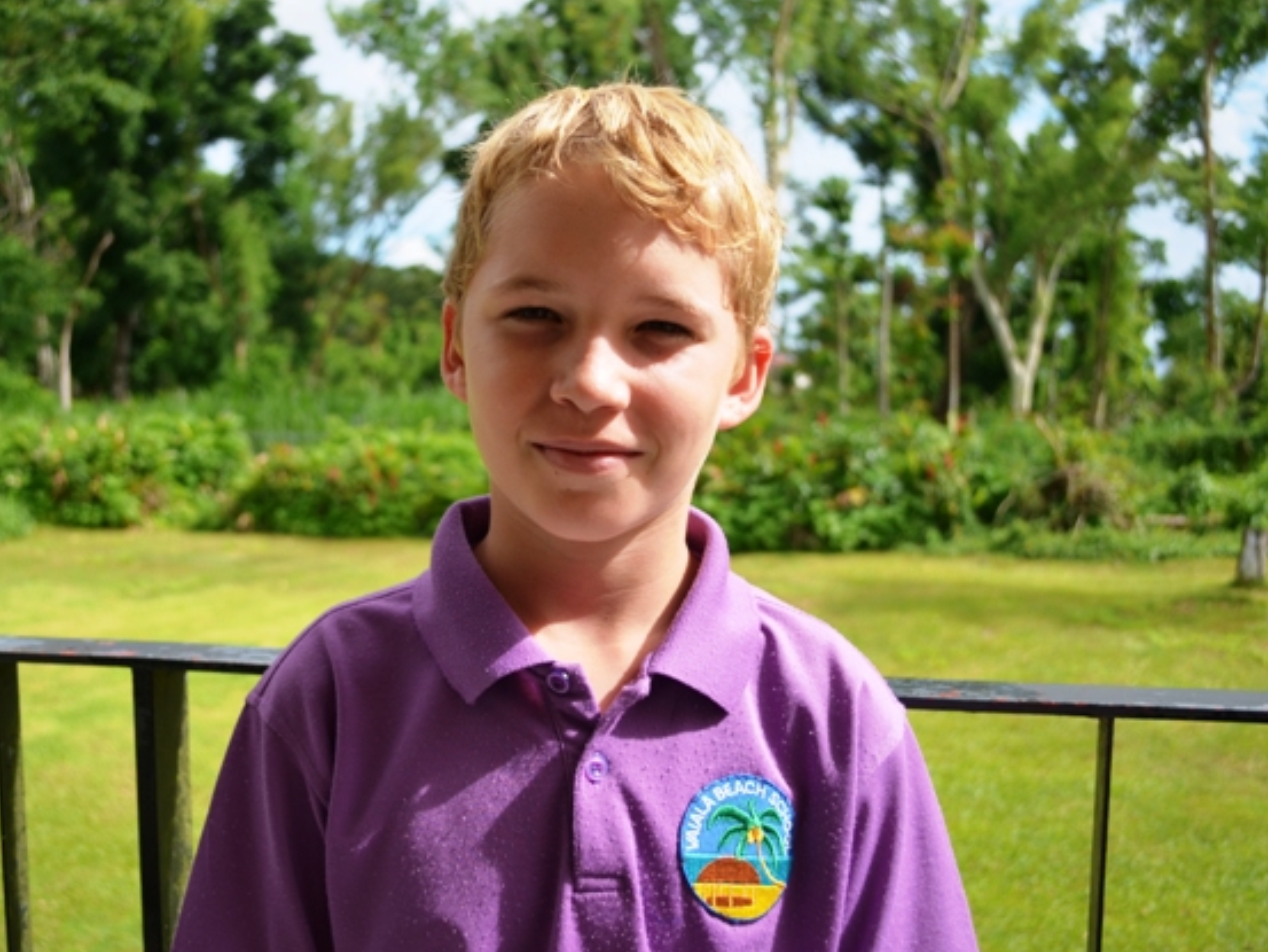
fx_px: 1466
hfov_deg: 46.6
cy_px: 482
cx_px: 541
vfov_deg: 36.0
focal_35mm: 40
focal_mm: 24
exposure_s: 1/640
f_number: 4
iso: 100
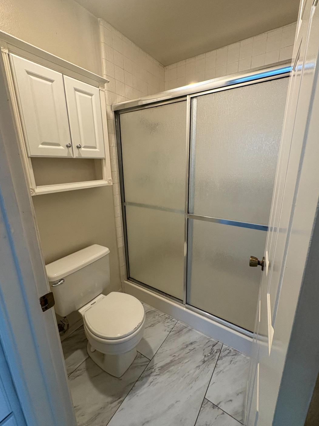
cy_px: 211
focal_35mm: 15
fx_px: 184
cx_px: 166
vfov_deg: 98.2
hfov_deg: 81.7
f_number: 2.2
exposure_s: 1/60
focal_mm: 2.22
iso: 320
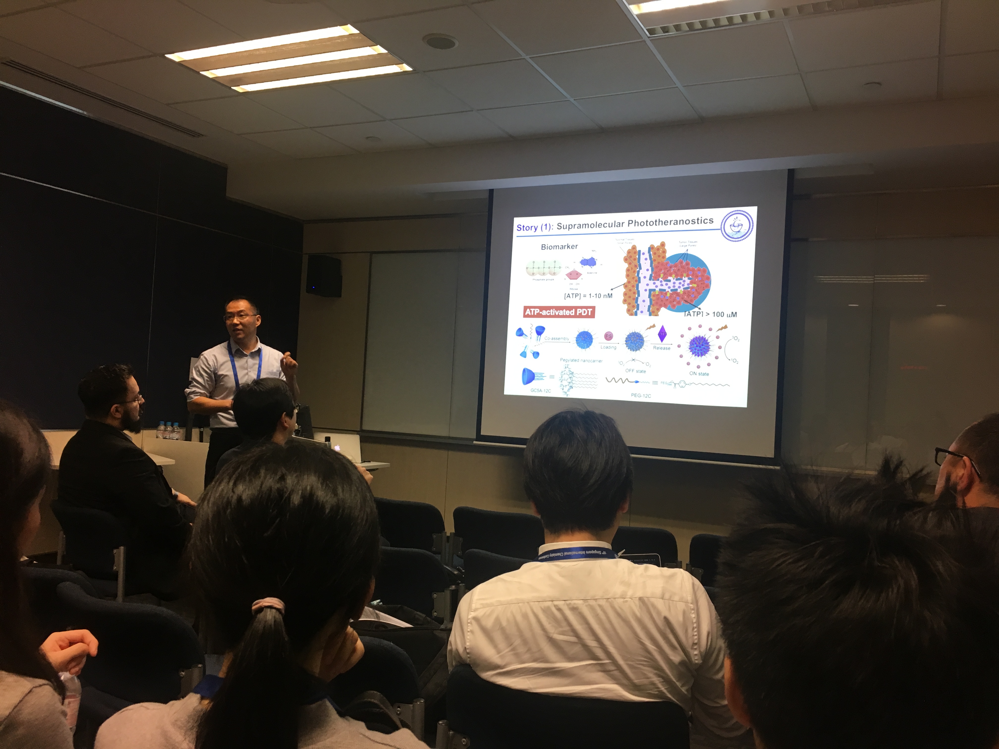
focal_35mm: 29
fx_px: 837
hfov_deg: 61.7
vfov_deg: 48.2
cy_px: 374
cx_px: 500
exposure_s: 1/33
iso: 100
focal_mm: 4.15
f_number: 2.2
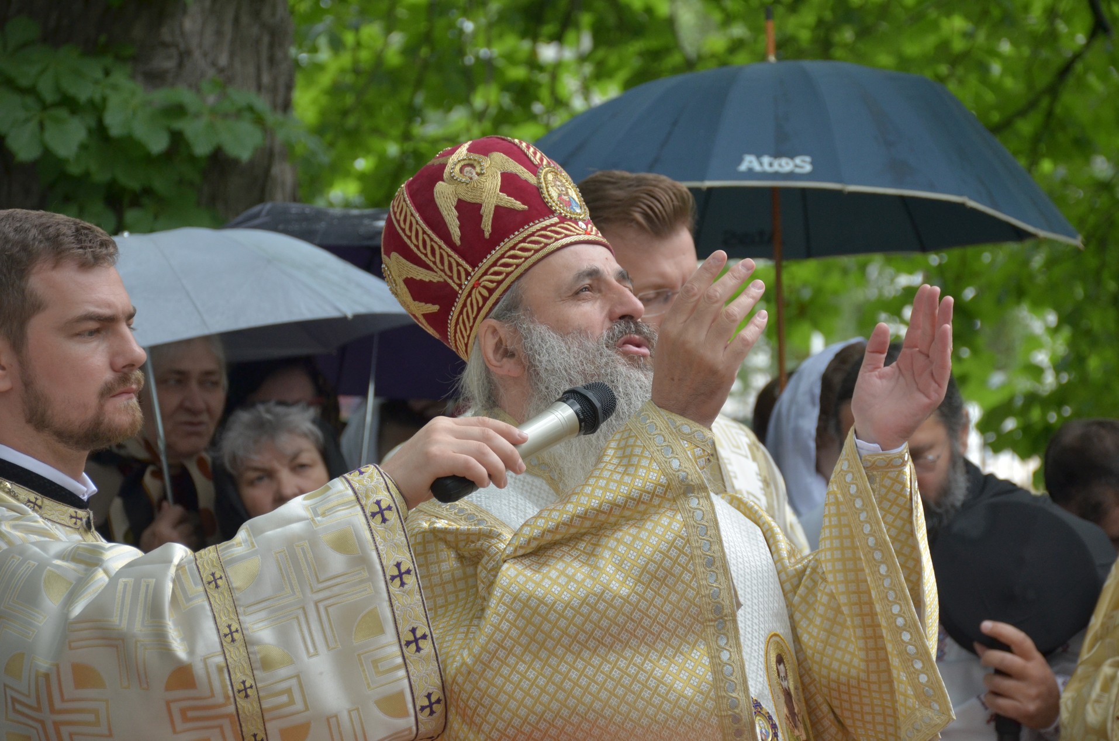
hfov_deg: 14.4
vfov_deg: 9.6
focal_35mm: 142
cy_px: 370
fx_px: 4421
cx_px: 560
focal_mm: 95
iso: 800
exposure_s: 1/400
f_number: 5.3
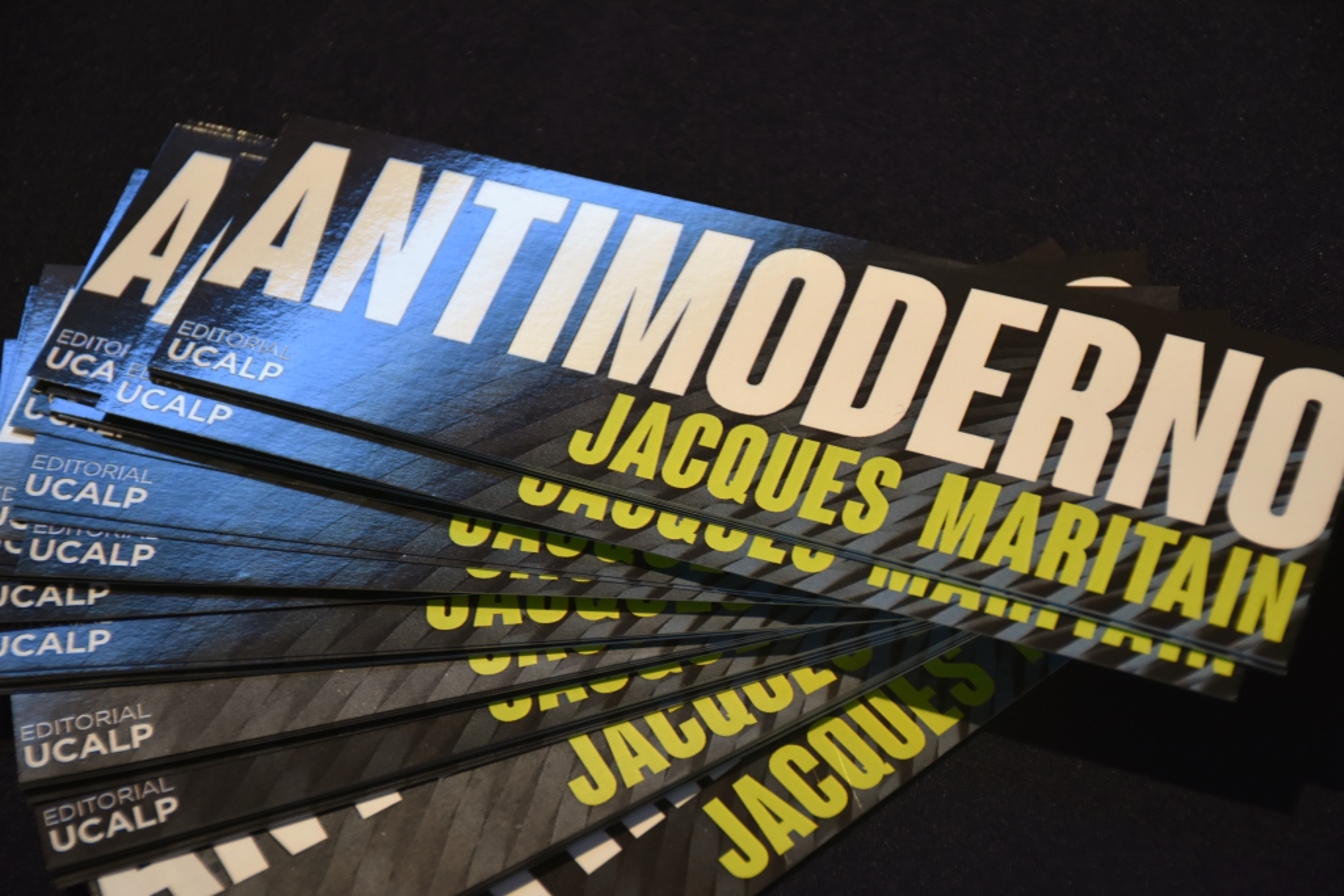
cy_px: 448
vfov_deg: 12.2
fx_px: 4200
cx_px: 672
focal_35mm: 112
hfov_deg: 18.2
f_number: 5
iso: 800
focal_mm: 75
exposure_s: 1/30
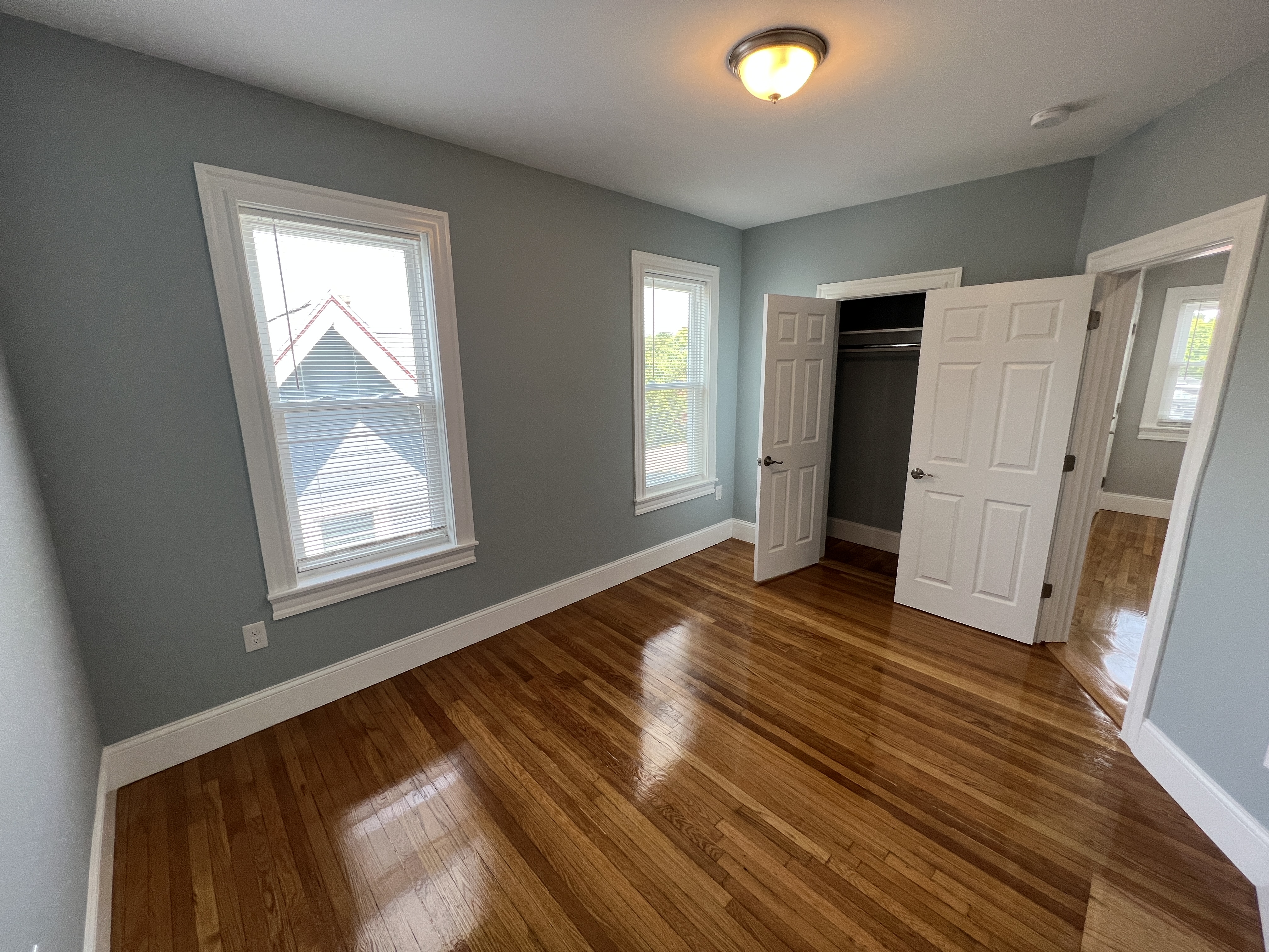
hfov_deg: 106.2
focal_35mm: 13
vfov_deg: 89.9
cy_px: 476
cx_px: 634
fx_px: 477
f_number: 1.8
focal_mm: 1.57
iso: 100
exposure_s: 1/120
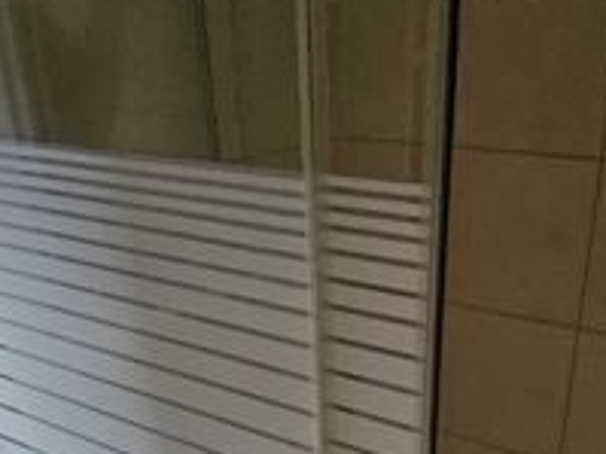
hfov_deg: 41.2
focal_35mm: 46
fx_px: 805
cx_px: 330
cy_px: 612
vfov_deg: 26.1
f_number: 2.2
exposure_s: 1/25
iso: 1250
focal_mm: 2.2
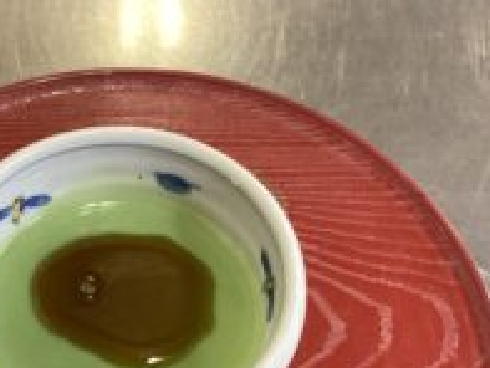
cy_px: 329
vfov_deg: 24.2
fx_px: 836
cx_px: 121
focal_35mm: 59
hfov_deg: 32.1
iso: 320
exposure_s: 1/40
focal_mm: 3.3
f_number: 2.4
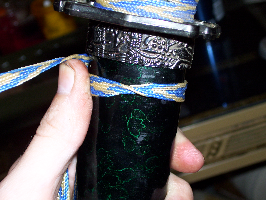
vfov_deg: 21.1
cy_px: 100
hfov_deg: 27.7
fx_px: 539
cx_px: 133
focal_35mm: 70
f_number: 4
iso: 80
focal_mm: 11.6
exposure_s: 1/80
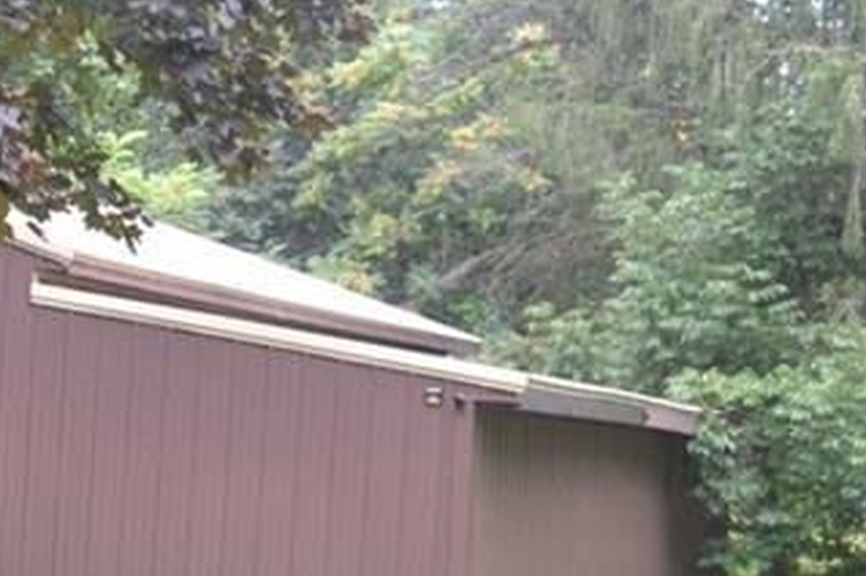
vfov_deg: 12.8
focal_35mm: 106
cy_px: 467
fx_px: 2547
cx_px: -122
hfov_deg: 18.5
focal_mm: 22
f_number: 4
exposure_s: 1/50
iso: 400
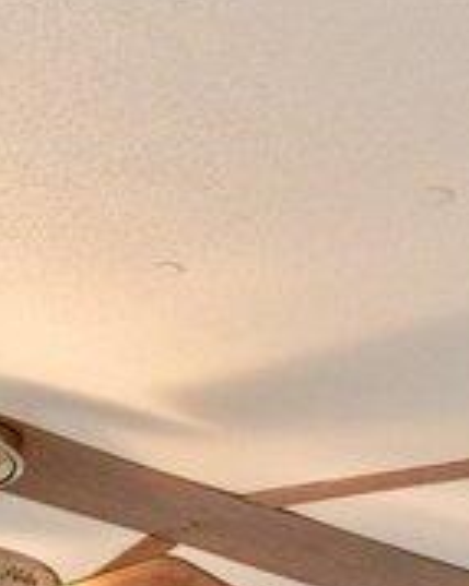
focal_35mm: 150
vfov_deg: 10.7
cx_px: 728
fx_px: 2605
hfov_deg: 9.9
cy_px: 1476
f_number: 9
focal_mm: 14
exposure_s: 1/25
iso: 500
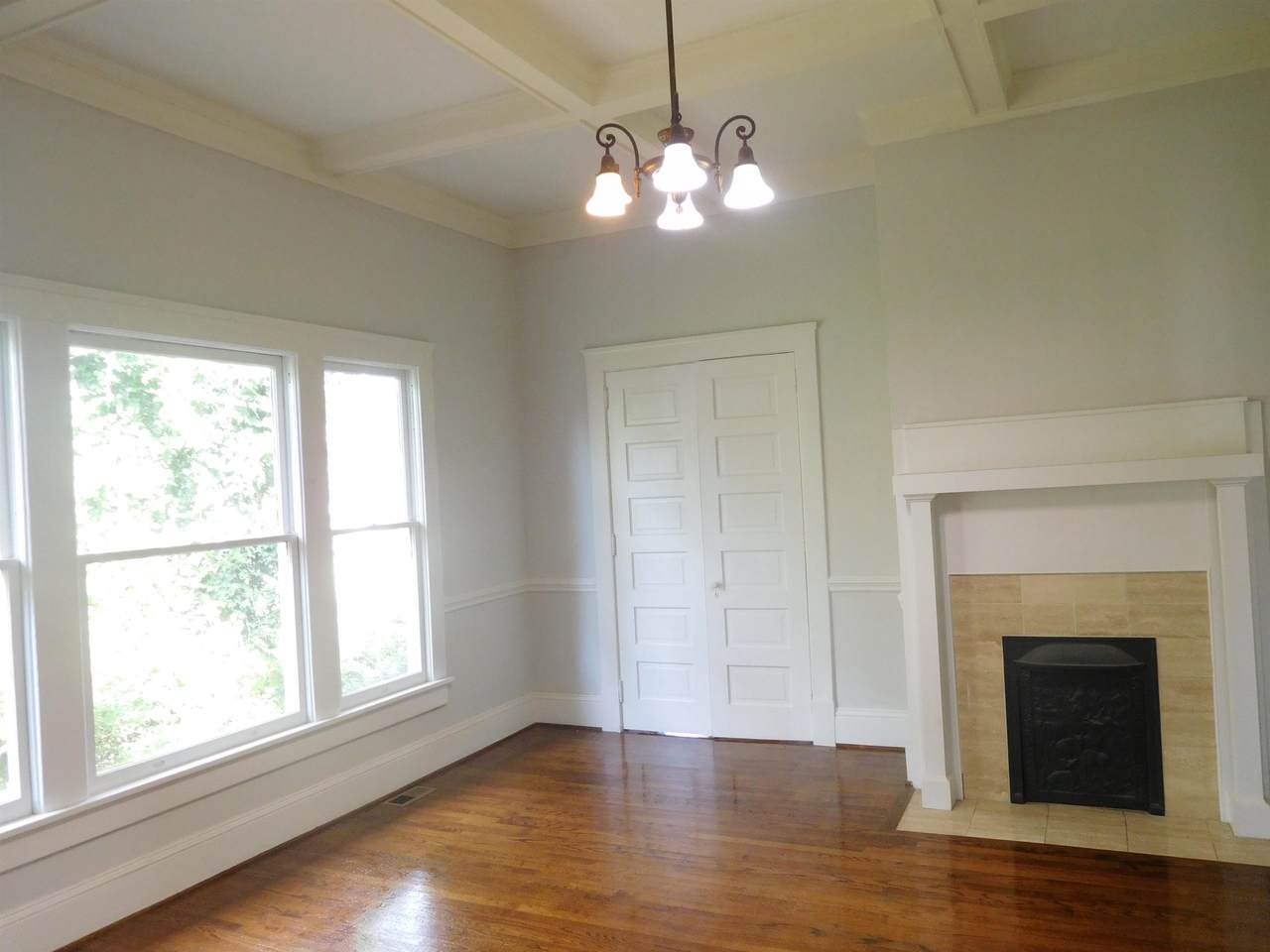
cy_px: 476
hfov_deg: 69.4
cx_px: 635
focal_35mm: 25
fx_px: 917
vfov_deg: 54.9
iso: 250
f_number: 3.4
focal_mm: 4.5
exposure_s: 1/30
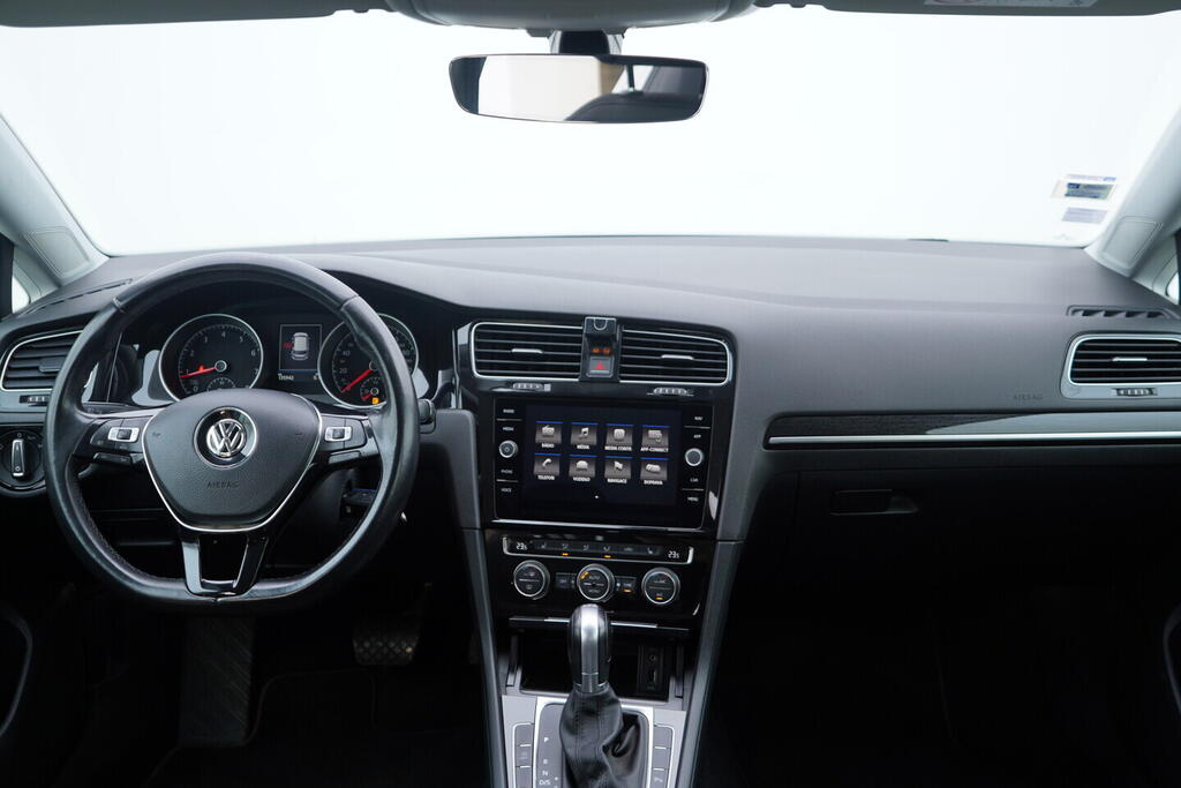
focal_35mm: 36
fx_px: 1181
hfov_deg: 53.1
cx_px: 590
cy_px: 394
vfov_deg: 36.9
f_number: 2.8
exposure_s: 1/40
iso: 125
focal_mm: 24
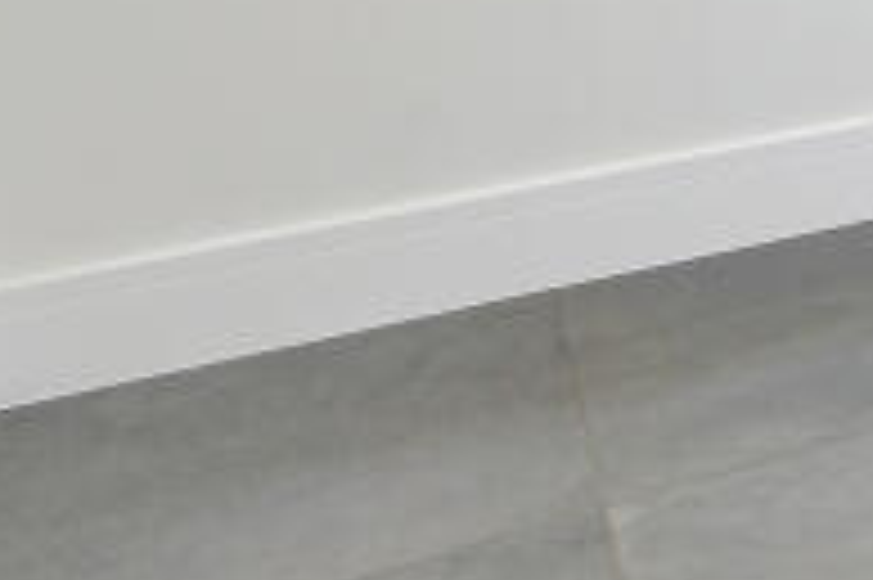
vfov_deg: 15.6
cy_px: -474
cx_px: 1701
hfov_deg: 18.7
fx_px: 1793
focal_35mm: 74
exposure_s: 1/15
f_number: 7.1
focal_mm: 14
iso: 400
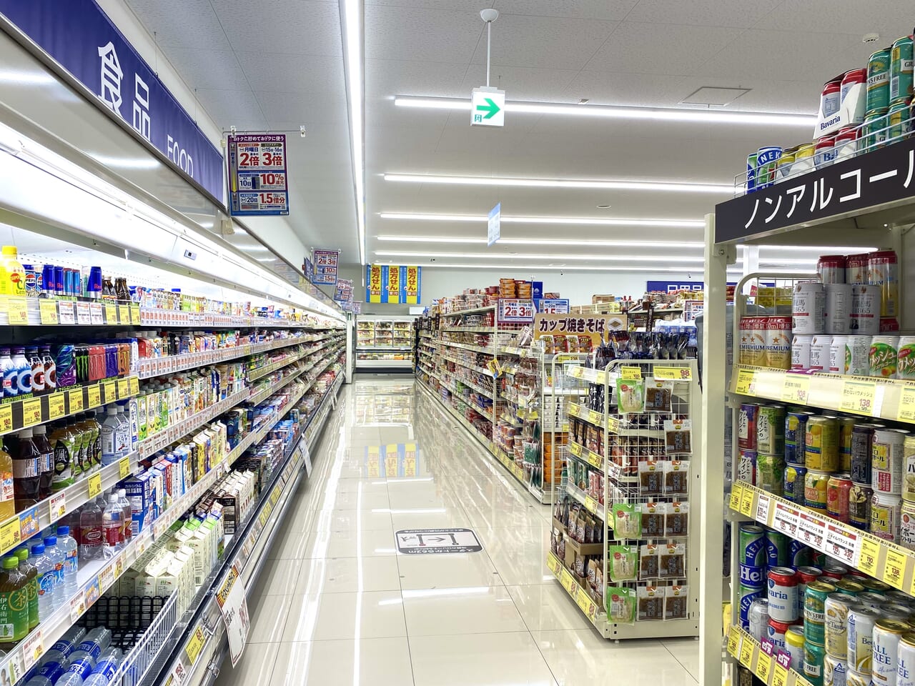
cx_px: 458
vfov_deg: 53.1
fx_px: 687
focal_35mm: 26
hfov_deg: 67.3
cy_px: 343
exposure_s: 1/117
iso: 32
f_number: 1.8
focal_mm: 4.25
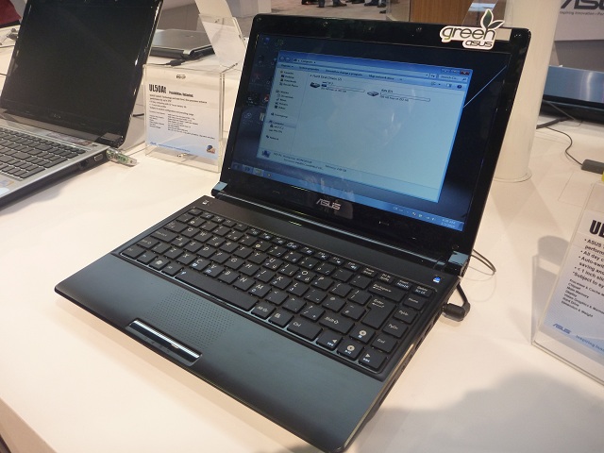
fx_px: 489
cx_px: 302
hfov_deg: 63.4
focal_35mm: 28
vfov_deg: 49.7
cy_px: 226
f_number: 3.3
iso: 200
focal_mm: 4.9
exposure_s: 1/30
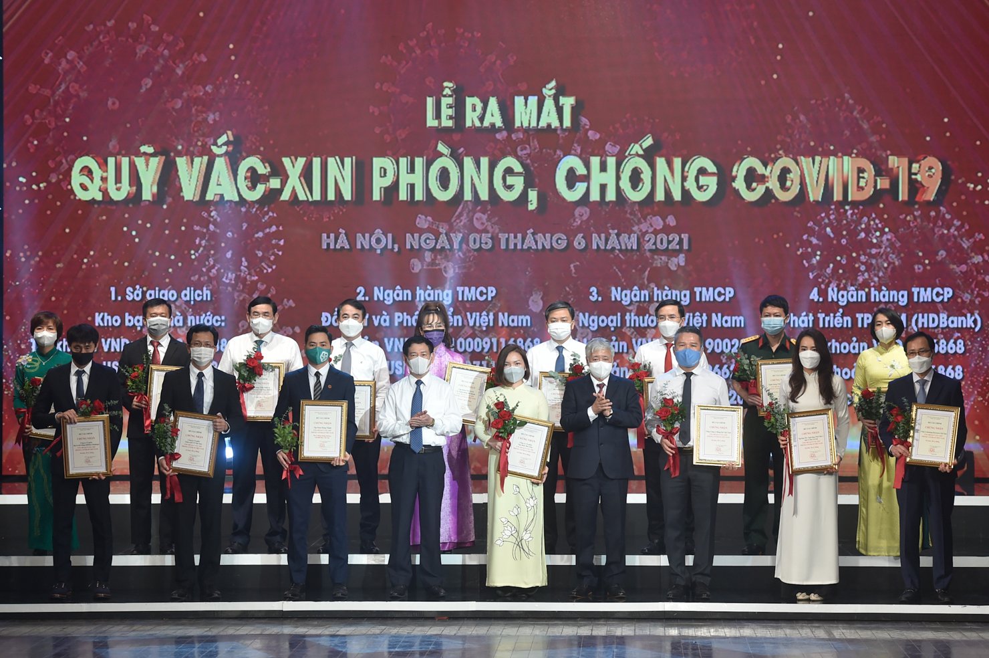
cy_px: 329
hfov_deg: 17.1
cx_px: 494
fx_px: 3294
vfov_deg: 11.4
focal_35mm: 120
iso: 800
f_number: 3.2
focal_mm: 120
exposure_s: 1/250
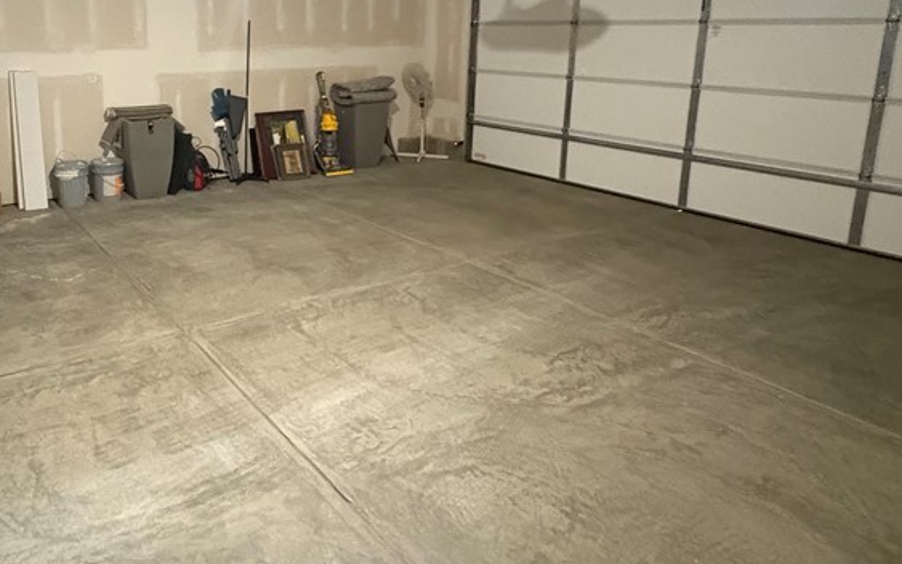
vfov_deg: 44.7
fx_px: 664
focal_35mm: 27
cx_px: 256
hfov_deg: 65.3
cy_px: 152
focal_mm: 2.22
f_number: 2.2
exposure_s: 1/40
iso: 1000
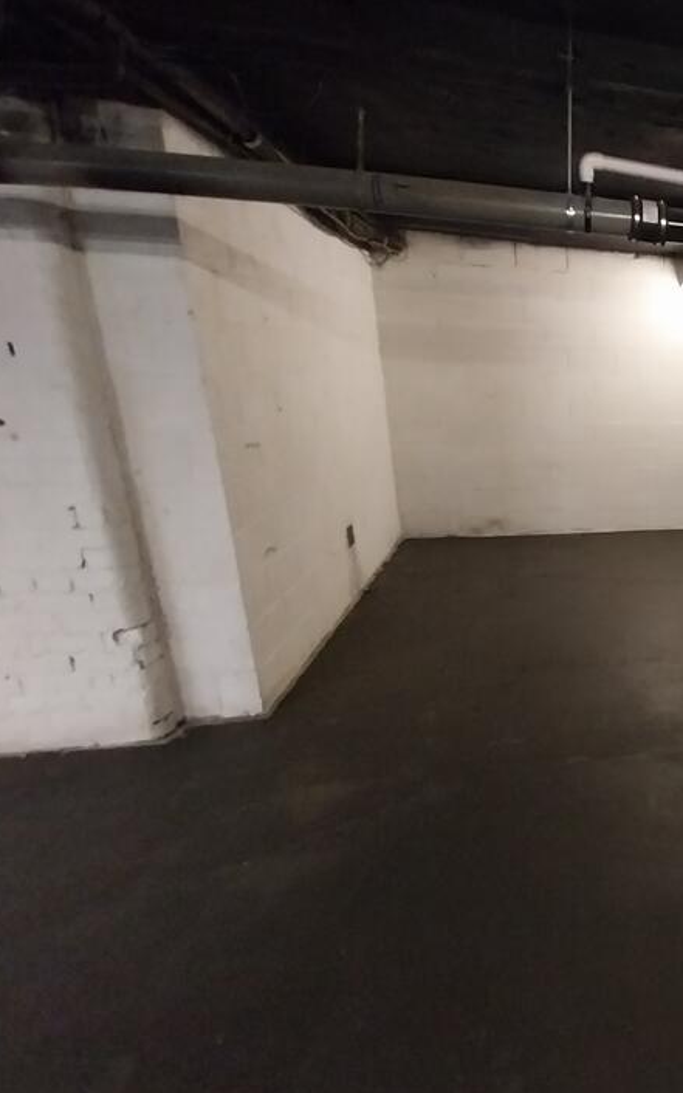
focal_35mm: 20
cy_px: 540
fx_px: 596
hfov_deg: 46.1
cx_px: 733
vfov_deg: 85.1
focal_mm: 1.13
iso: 320
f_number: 2.2
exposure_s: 1/14.3
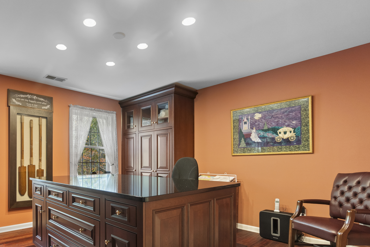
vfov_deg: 58.2
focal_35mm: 21
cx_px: 117
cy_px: 164
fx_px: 216
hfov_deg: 78.0
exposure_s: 1/1.25
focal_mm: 10
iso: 400
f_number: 4
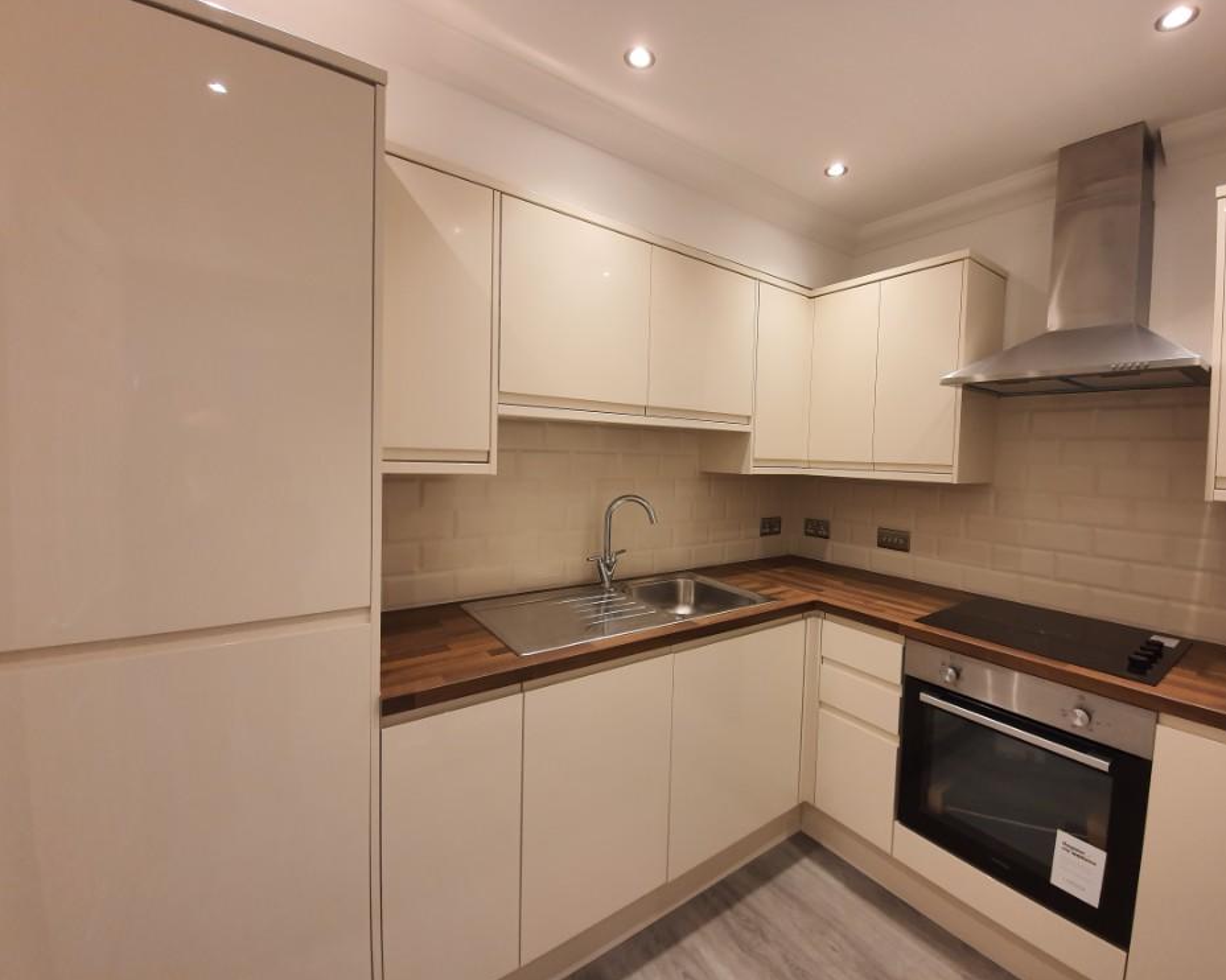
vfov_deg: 87.9
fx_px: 508
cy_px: 475
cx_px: 675
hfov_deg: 100.4
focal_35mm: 14
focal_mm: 1.8
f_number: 2.2
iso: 125
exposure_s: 1/50
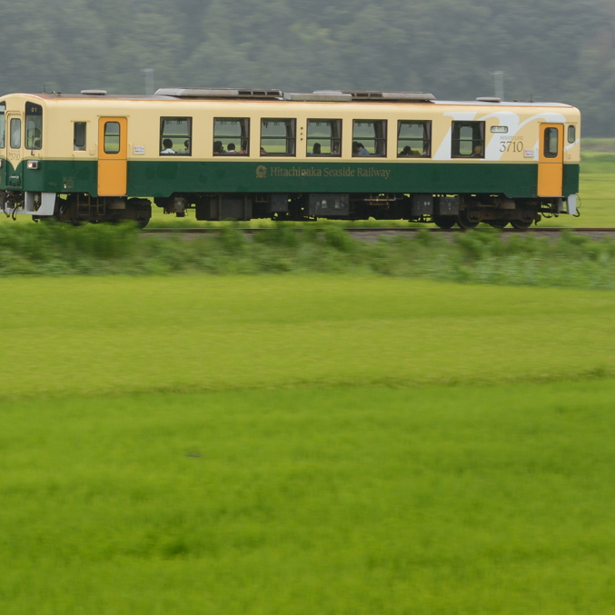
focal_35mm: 198
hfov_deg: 8.8
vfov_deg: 8.8
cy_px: 307
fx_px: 3980
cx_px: 179
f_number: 7.1
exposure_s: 1/60
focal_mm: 57.2
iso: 160
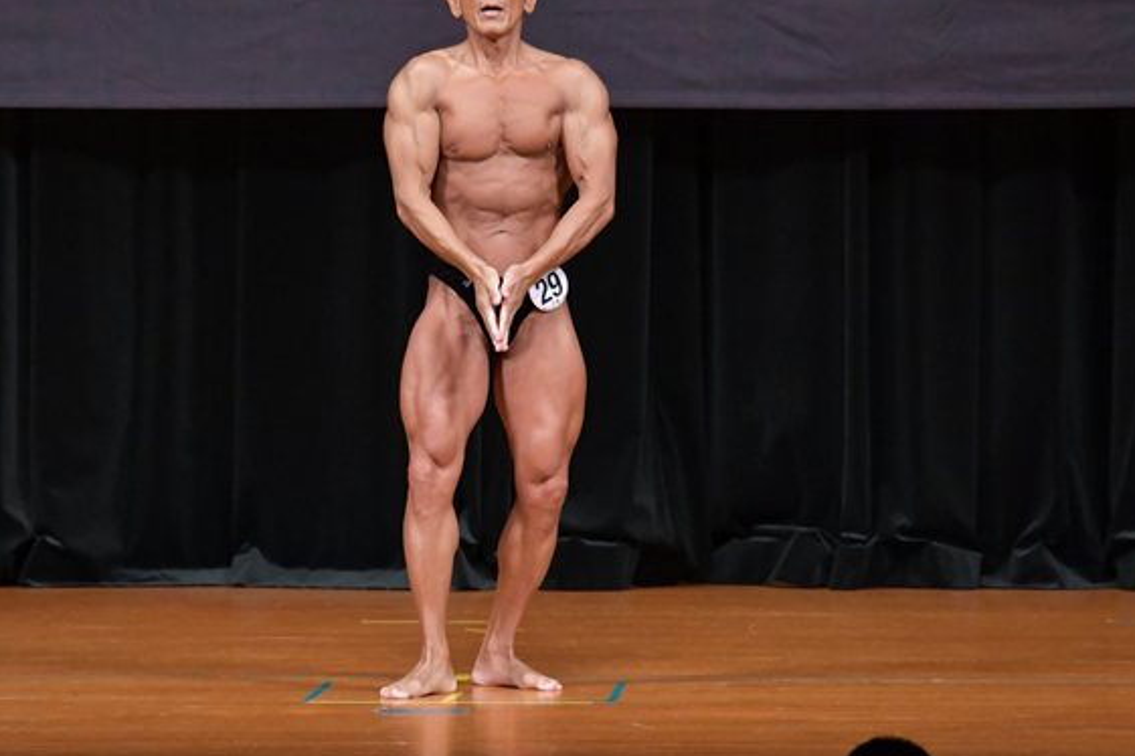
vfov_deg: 3.7
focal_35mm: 373
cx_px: 491
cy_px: 275
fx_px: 11759
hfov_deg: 5.5
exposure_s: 1/400
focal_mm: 180
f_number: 5.6
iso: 5000
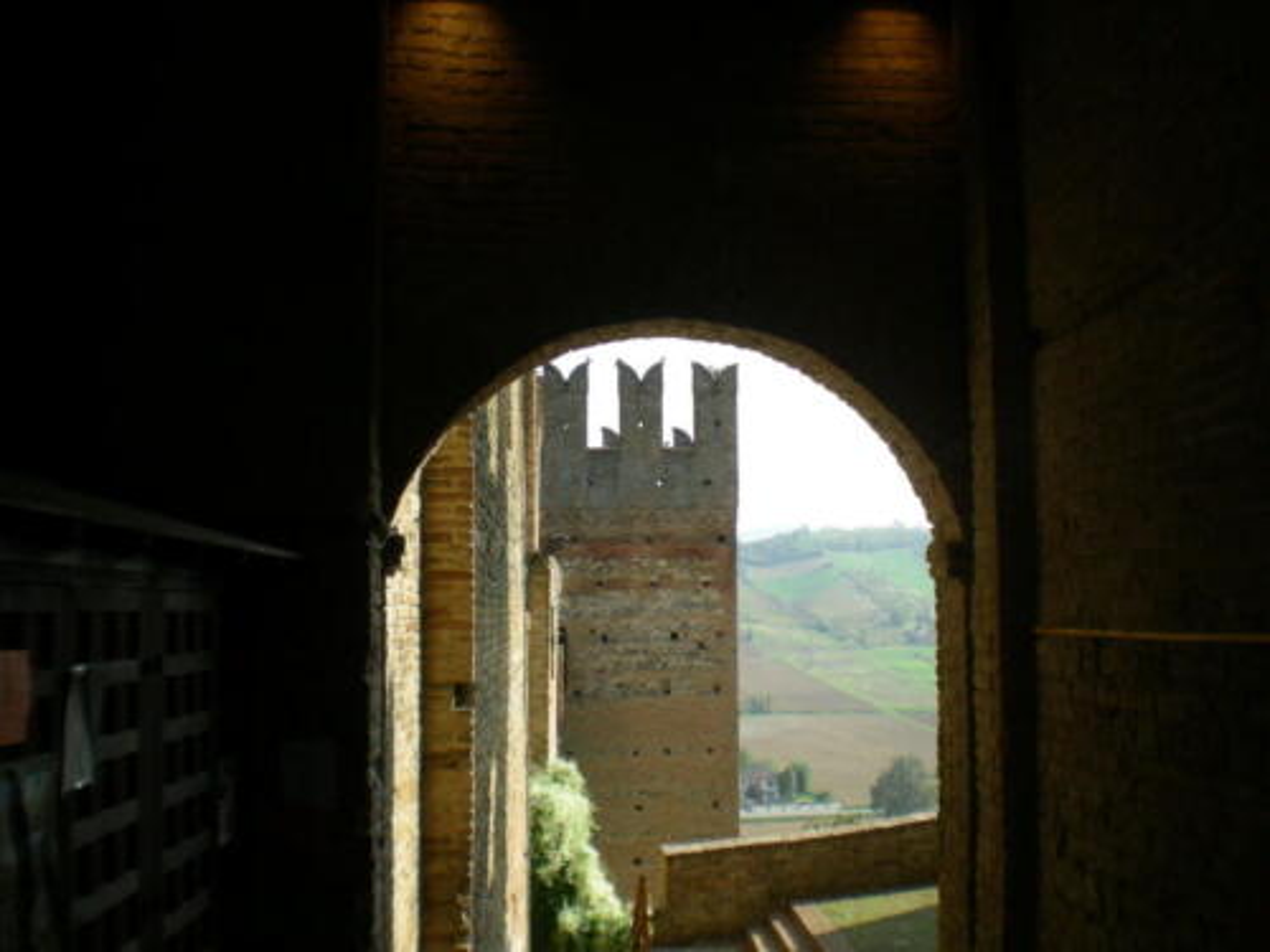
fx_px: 1394
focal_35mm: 38
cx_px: 635
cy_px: 476
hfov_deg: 49.0
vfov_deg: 37.7
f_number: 4.6
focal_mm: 6.3
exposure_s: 1/173
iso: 50
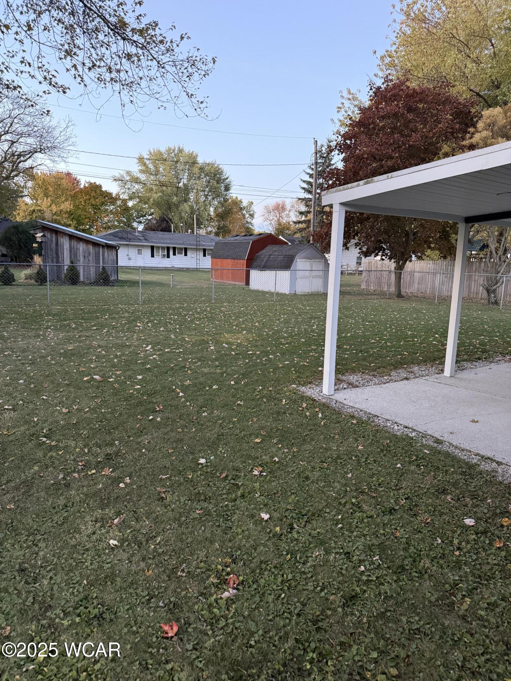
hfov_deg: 56.8
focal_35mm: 24
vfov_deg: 71.6
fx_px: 472
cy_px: 340
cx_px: 256
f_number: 1.78
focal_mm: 6.76
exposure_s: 1/60
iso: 500
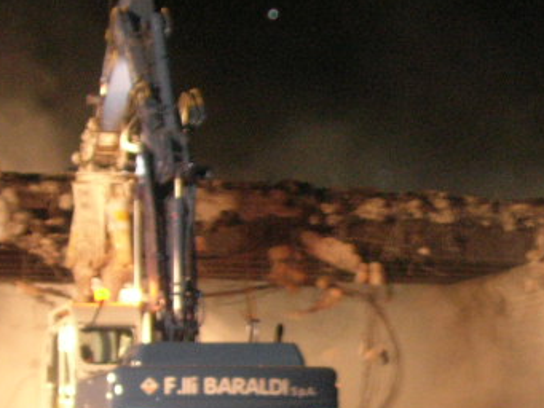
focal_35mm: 114
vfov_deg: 12.9
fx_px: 1792
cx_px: 614
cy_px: 365
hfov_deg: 16.7
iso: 200
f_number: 2.8
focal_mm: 7.8
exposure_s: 1/6.6
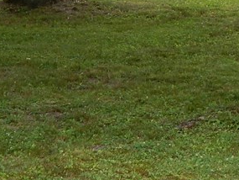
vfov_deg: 6.7
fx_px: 1513
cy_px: -50
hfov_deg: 8.9
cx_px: 299
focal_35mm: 219
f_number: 4
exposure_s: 1/250
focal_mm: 10.9
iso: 125
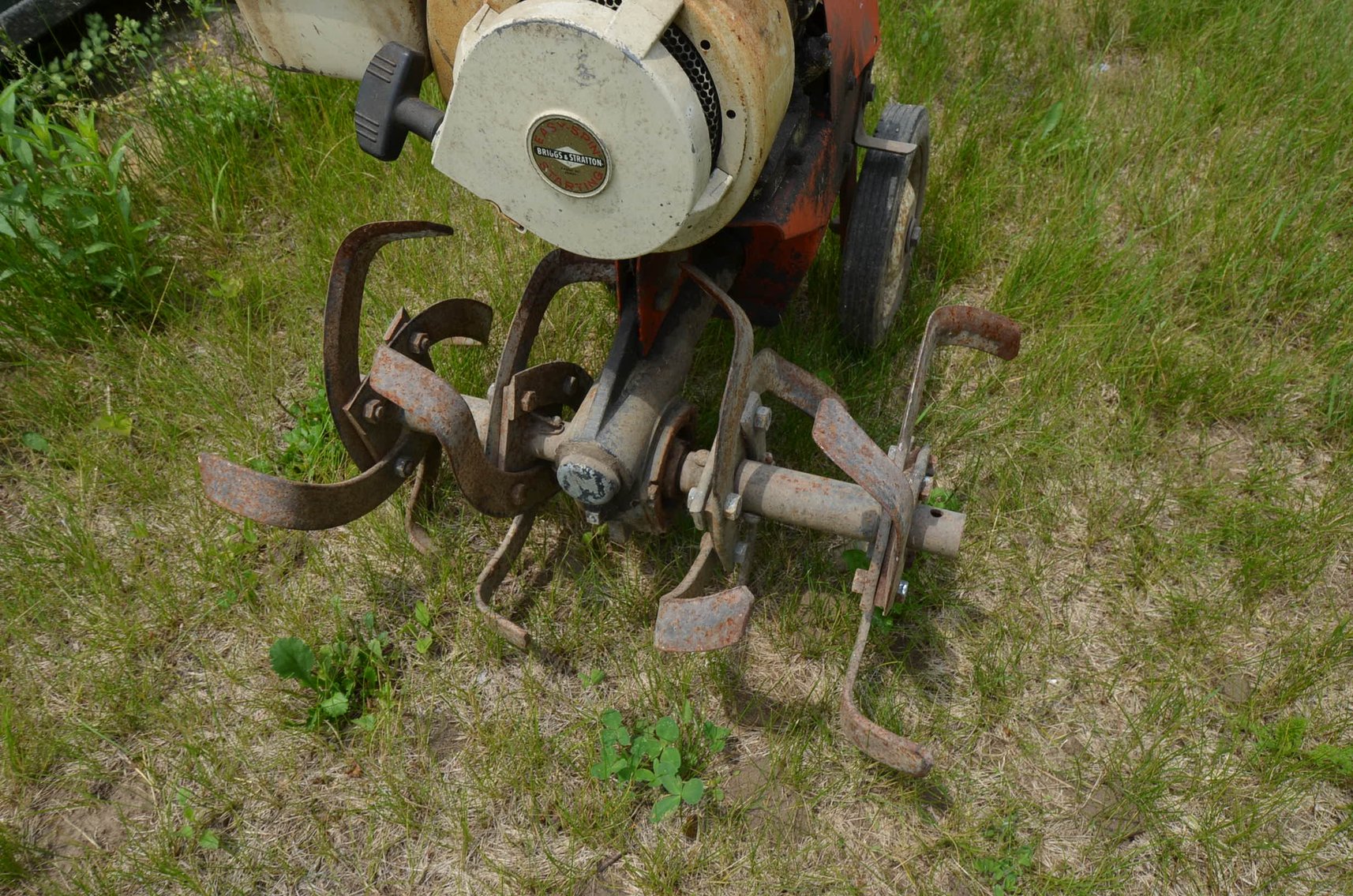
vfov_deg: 52.9
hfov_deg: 73.9
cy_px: 448
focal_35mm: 24
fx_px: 900
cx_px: 676
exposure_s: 1/250
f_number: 8
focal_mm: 16
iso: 110
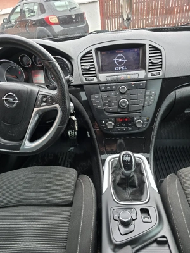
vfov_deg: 73.9
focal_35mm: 23
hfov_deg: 58.9
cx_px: 95
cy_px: 126
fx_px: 168
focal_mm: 6.3
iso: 80
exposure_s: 1/182
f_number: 1.7
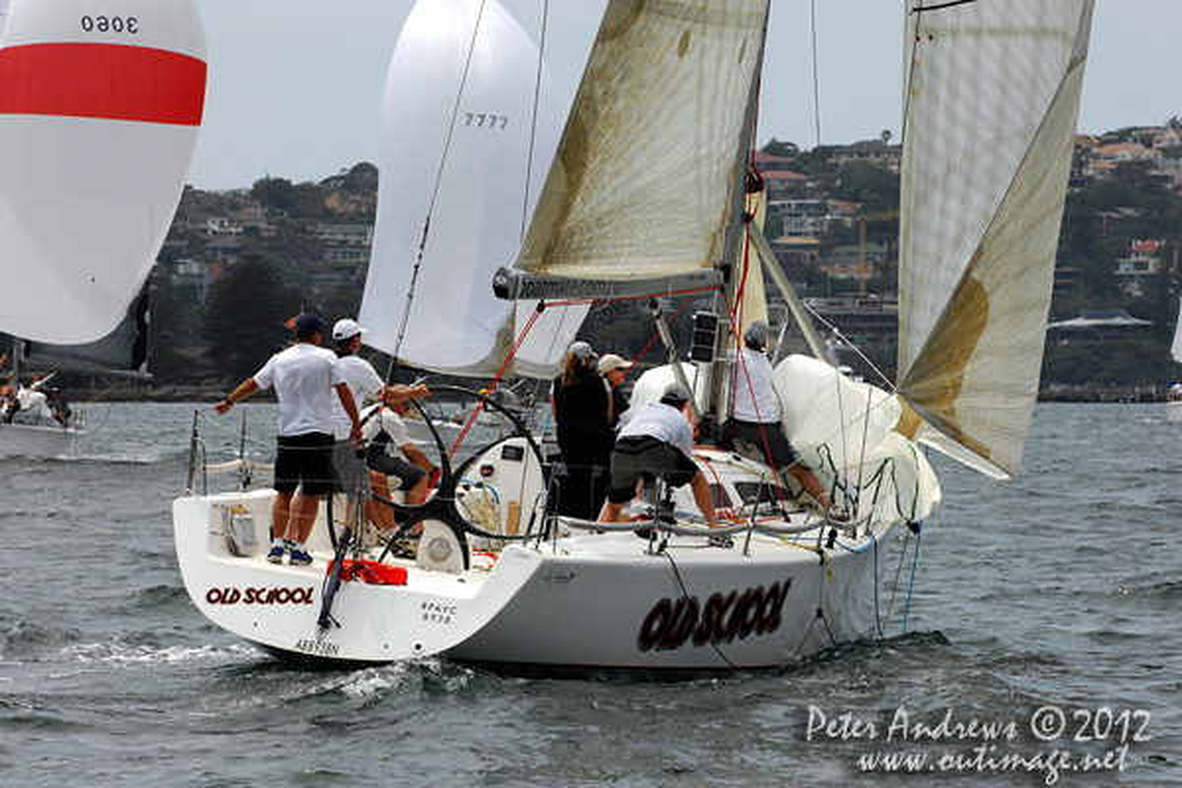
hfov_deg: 8.1
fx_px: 8372
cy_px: 394
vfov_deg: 5.4
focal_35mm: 255
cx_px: 591
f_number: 8.5
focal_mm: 170
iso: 400
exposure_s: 1/1000
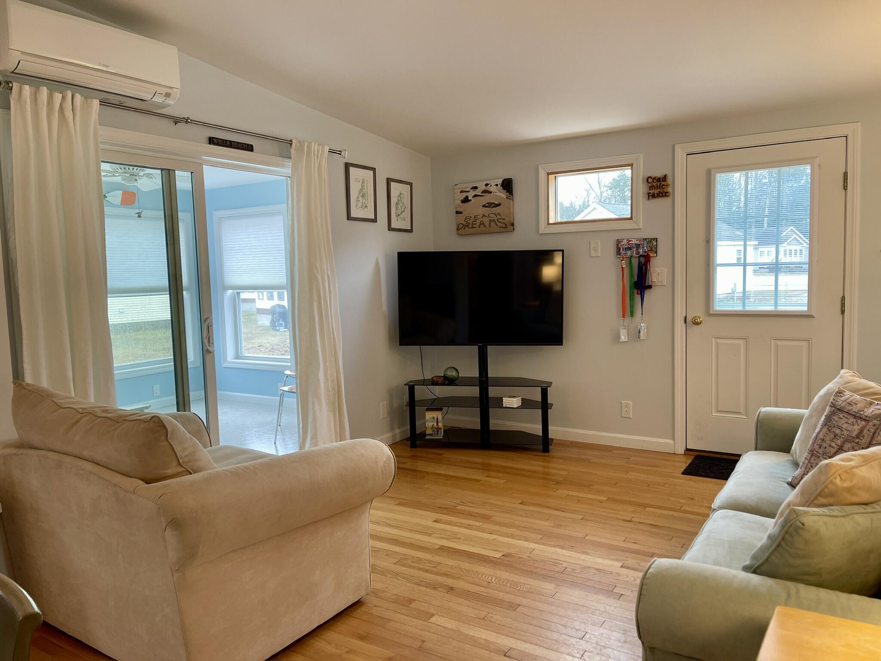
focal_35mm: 25
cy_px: 330
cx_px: 440
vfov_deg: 54.9
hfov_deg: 69.4
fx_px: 636
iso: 64
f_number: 1.6
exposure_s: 1/60
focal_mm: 5.1
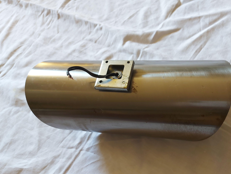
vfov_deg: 45.2
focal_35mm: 31
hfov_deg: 58.1
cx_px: 134
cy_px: 104
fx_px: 207
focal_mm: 5.23
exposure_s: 1/50
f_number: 1.8
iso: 100
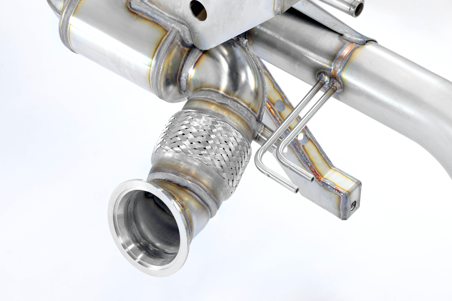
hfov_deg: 19.5
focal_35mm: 105
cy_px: 150
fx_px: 1318
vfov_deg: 13.0
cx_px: 226
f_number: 16
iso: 3200
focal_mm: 70
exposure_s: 1/80
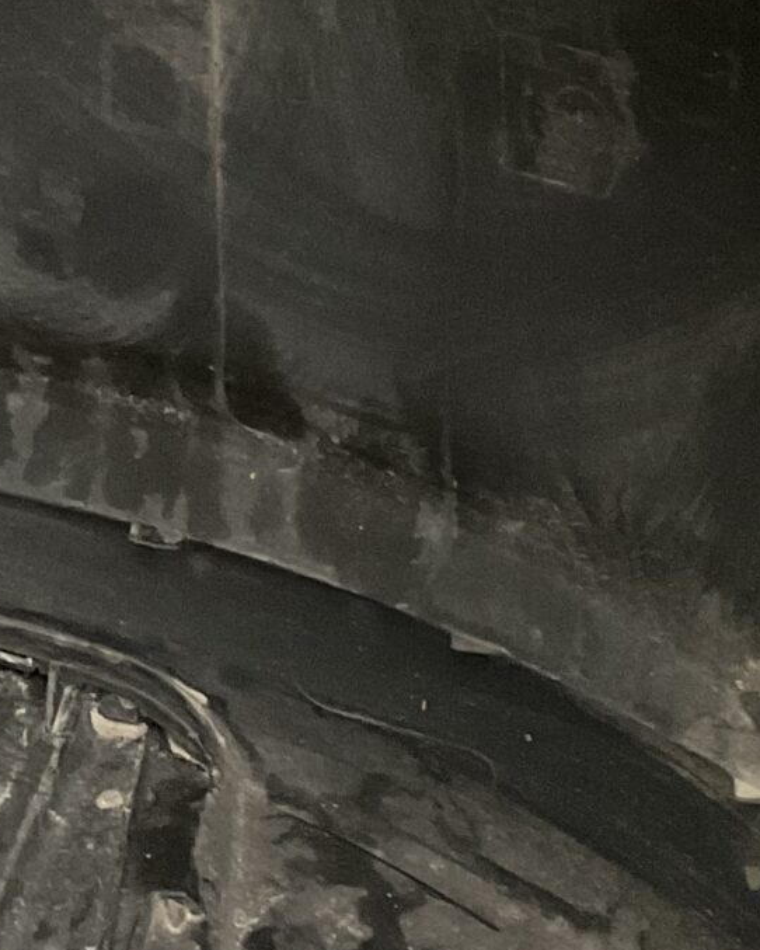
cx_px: -111
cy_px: 500
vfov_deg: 17.9
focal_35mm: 107
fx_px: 3007
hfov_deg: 14.0
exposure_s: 1/40
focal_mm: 3
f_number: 1.8
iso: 200
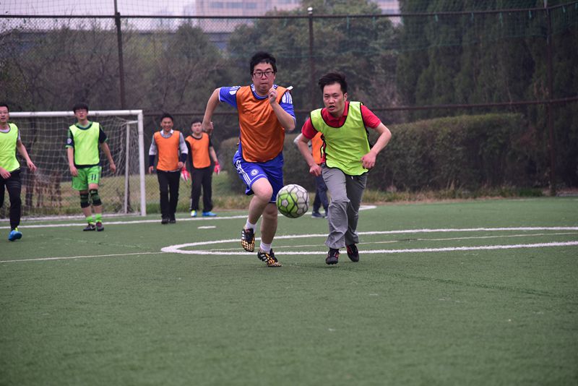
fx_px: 1927
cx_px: 289
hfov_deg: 17.1
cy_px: 193
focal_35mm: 120
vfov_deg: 11.4
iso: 280
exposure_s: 1/500
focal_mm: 120
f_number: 4
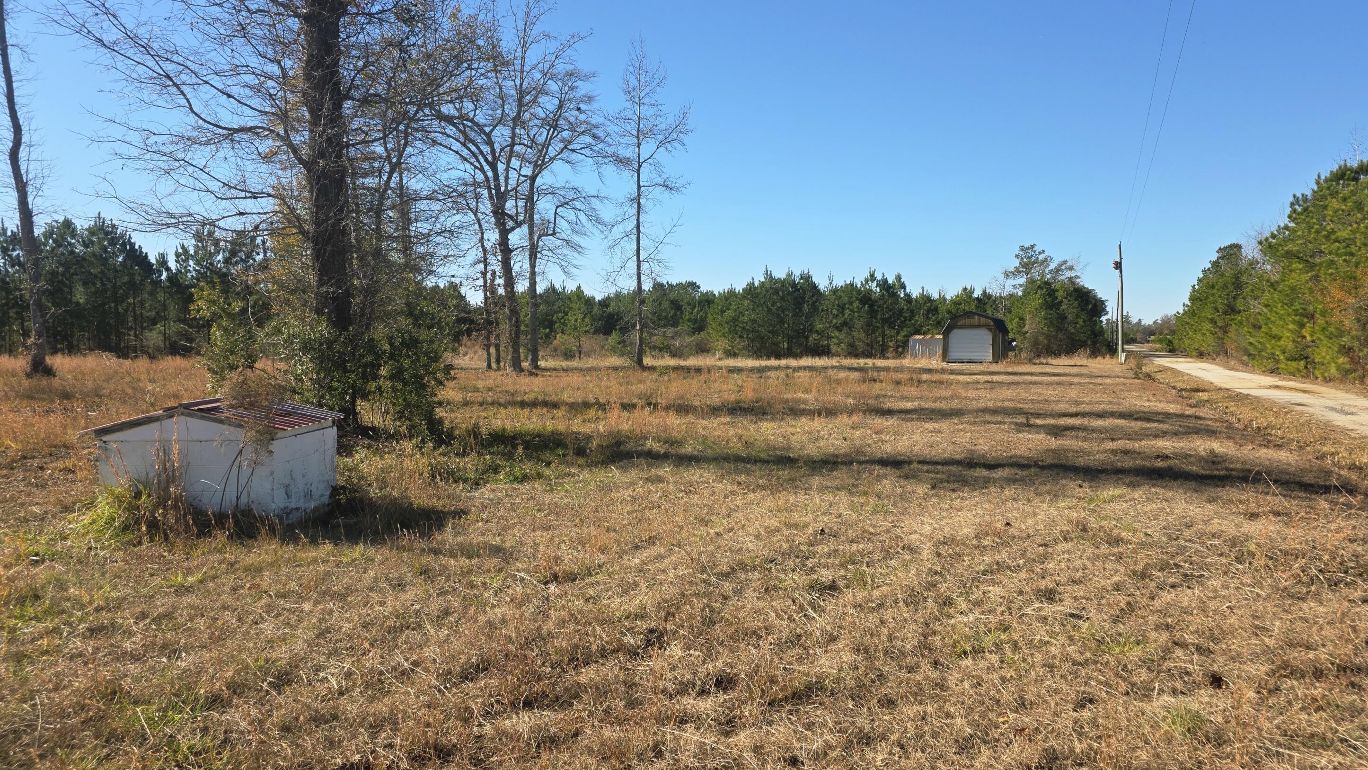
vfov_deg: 44.4
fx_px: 943
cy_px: 385
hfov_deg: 71.9
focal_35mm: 26
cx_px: 664
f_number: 1.7
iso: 80
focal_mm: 6.3
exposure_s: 1/4333
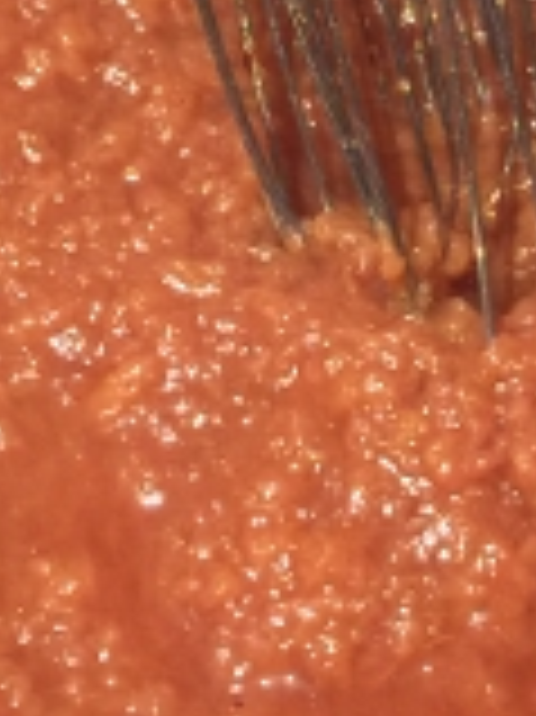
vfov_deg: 16.8
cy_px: 266
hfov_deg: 12.6
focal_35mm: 117
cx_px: 477
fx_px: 2419
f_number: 2.2
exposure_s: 1/4
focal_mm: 4.15
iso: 80
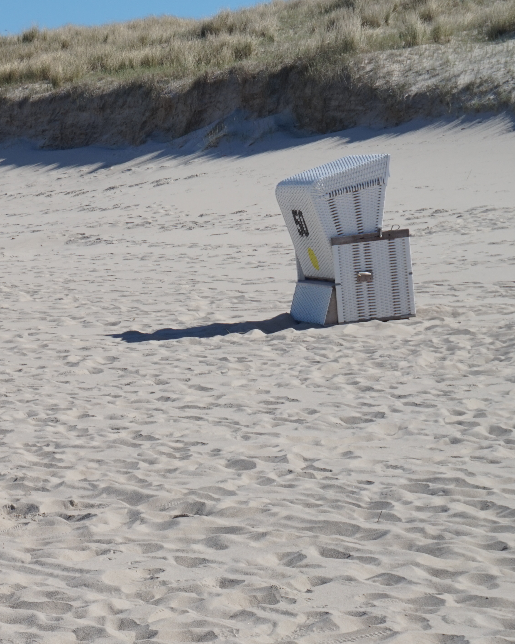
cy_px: 361
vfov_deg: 16.2
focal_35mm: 119
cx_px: -75
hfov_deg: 12.7
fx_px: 2267
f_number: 13
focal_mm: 44
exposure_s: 1/250
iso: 100
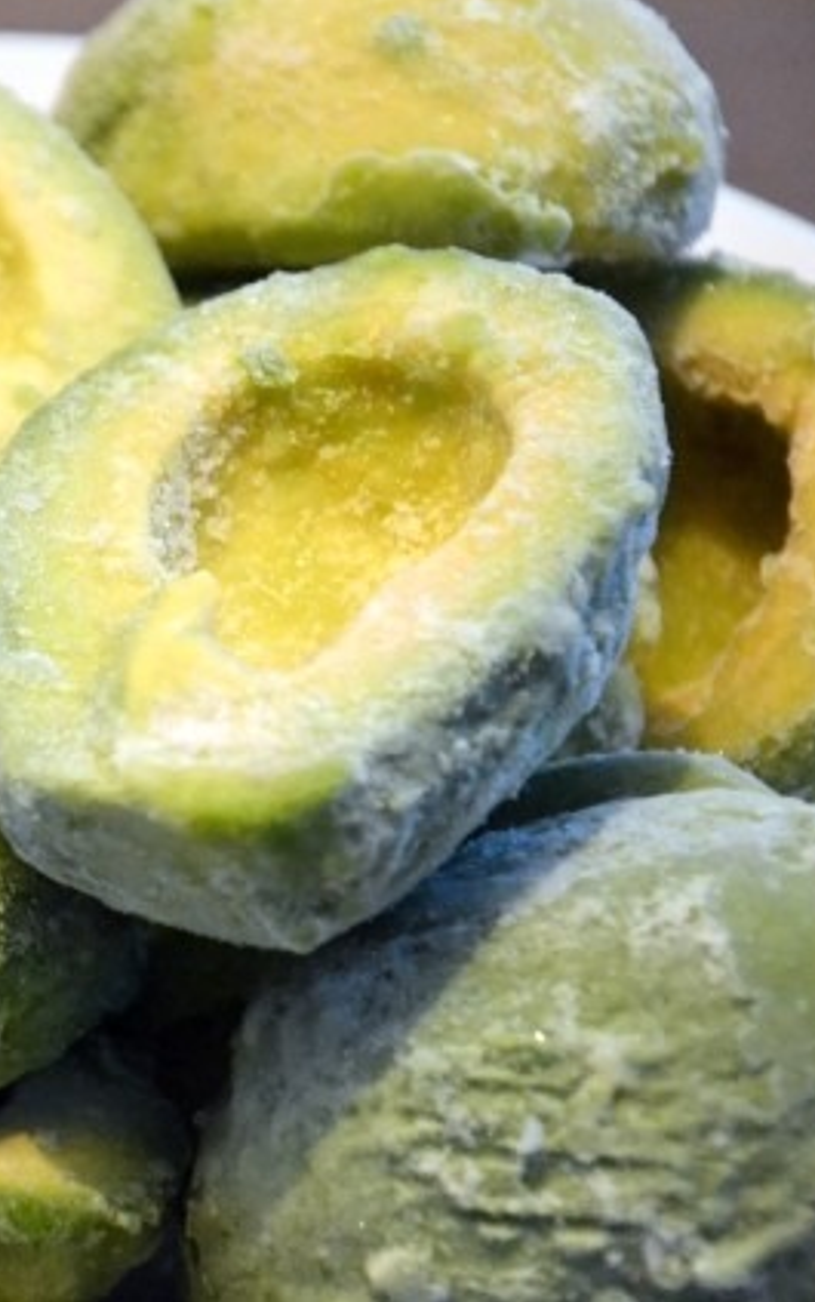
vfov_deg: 8.6
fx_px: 8613
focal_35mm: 243
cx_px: -74
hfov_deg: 5.4
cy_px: 648
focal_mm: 105
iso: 3200
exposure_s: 1/40
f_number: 5.6
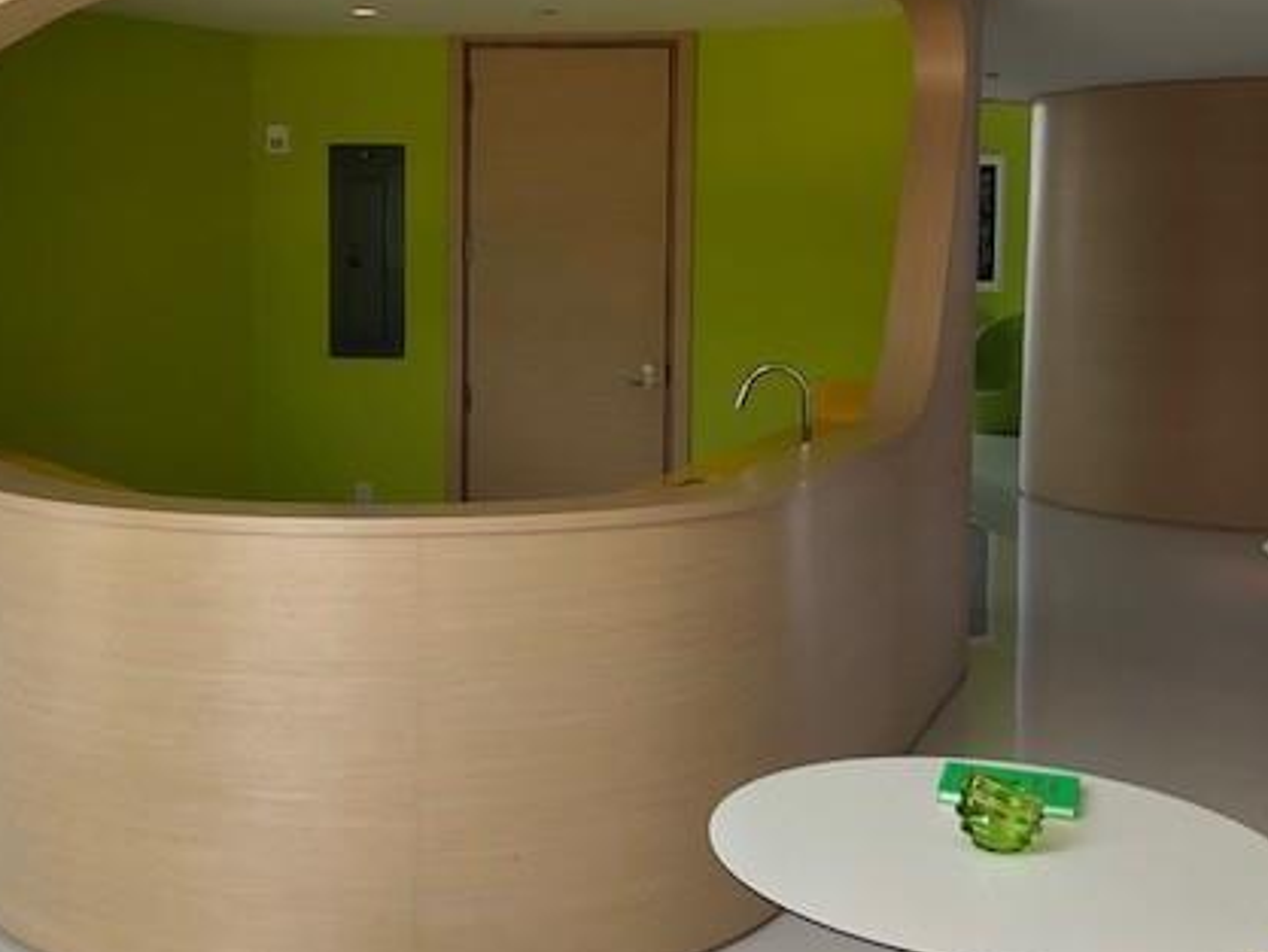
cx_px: 465
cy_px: 341
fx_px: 1576
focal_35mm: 43
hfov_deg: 43.5
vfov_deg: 33.4
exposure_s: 1/135
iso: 20
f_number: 1.8
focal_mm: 3.99
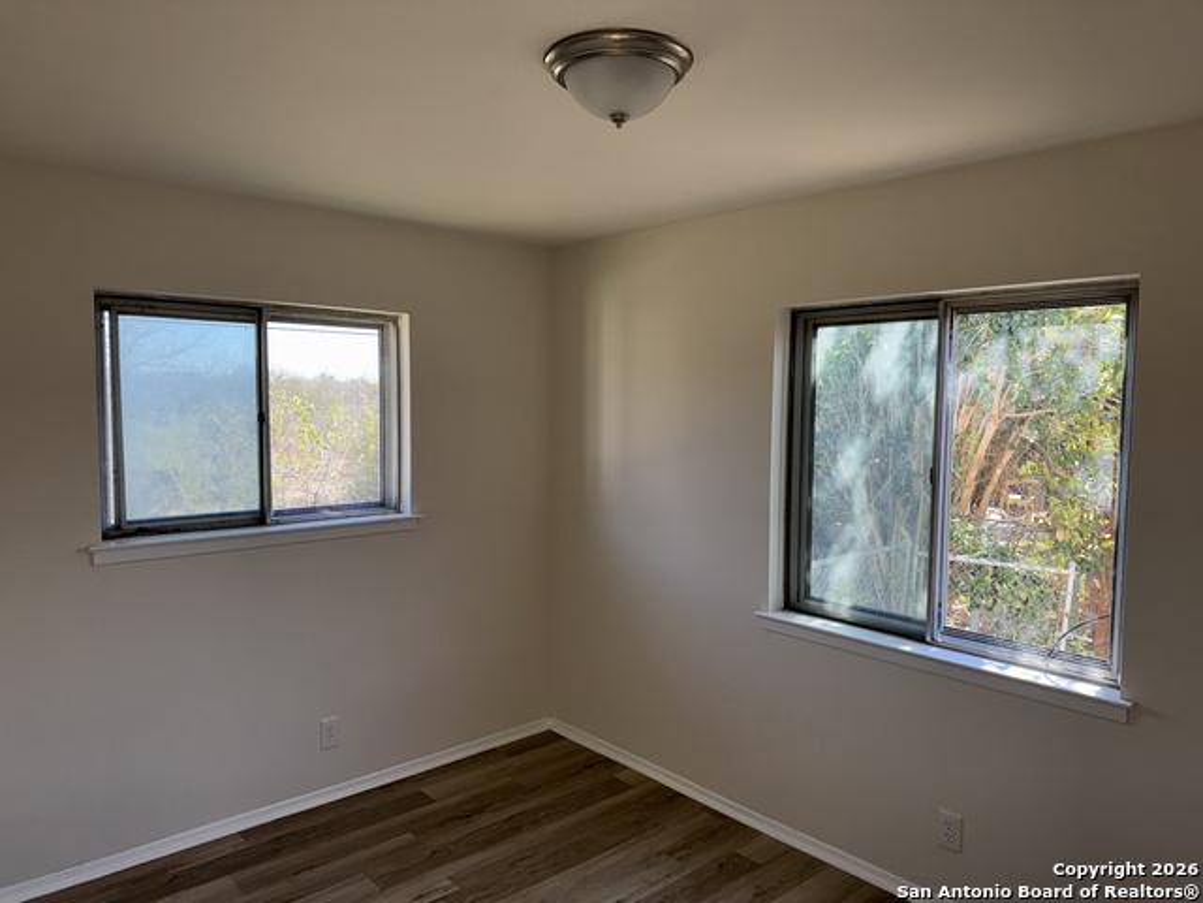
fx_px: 834
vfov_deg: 56.8
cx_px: 602
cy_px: 452
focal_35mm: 24
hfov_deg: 71.6
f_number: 1.78
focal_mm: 6.76
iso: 50
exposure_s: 1/360
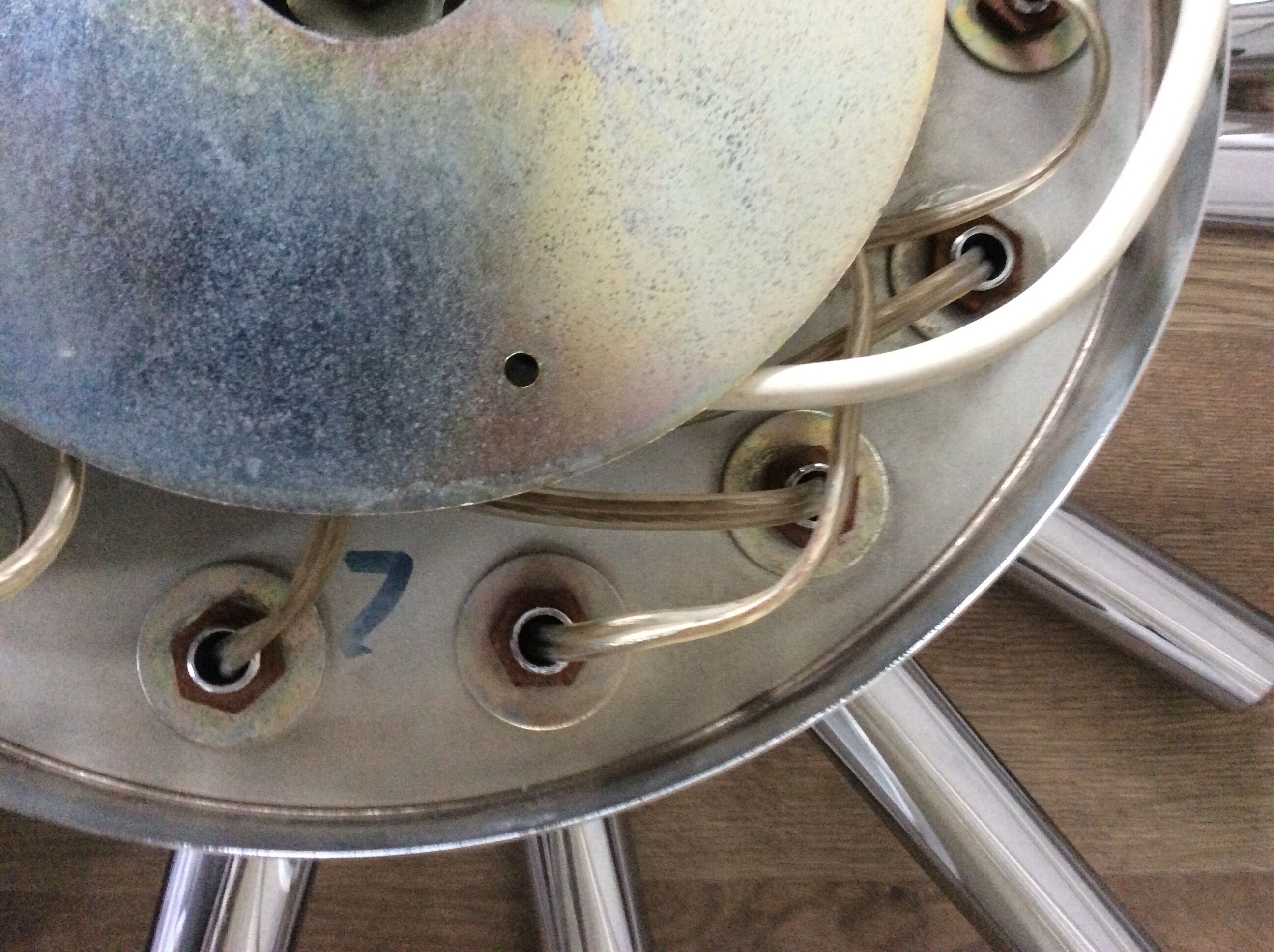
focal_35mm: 32
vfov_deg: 44.1
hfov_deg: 56.9
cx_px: 637
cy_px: 476
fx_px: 1176
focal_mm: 3.3
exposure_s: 1/25
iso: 320
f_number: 2.4
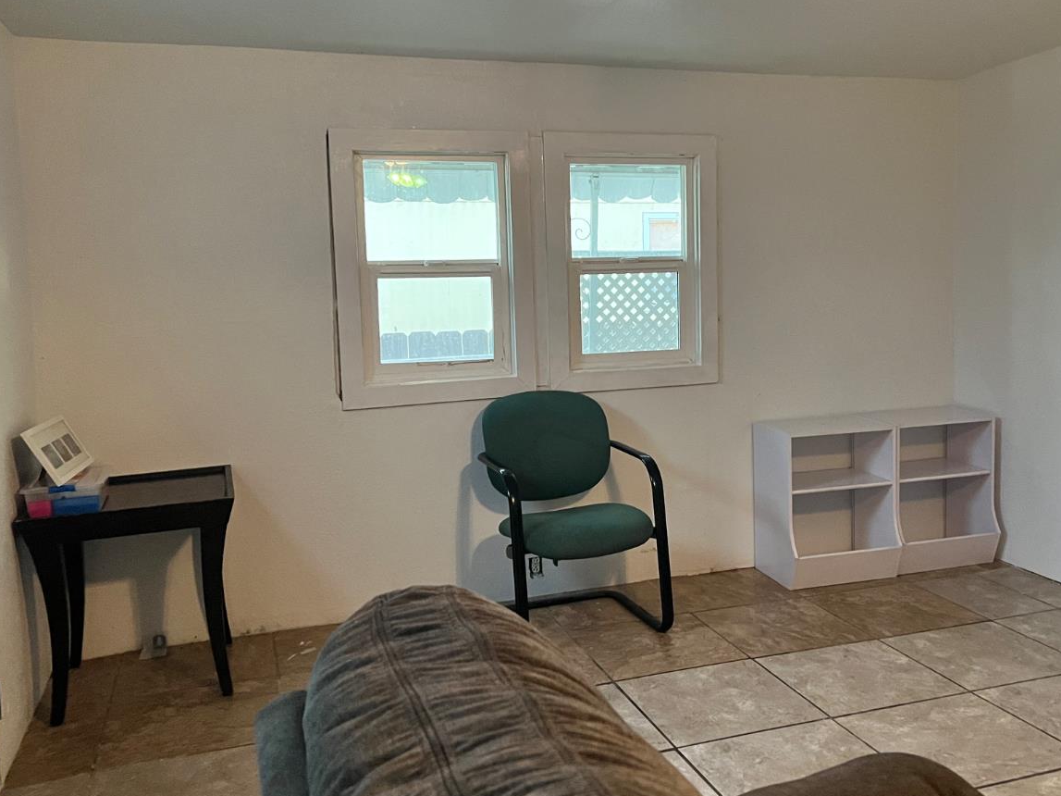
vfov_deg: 41.7
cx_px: 611
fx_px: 1042
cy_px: 353
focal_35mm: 34
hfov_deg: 53.7
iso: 500
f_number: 1.5
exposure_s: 1/60
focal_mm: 5.7
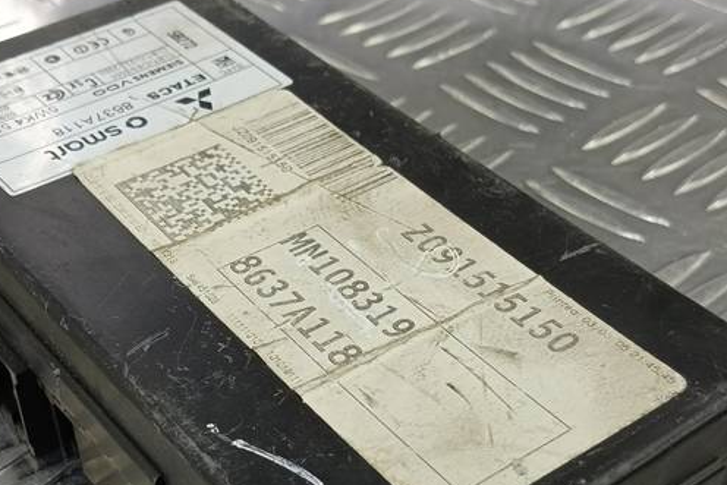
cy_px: 377
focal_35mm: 58
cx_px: 306
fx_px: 1172
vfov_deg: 23.1
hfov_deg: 34.4
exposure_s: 1/50
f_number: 1.6
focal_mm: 4.11
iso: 136
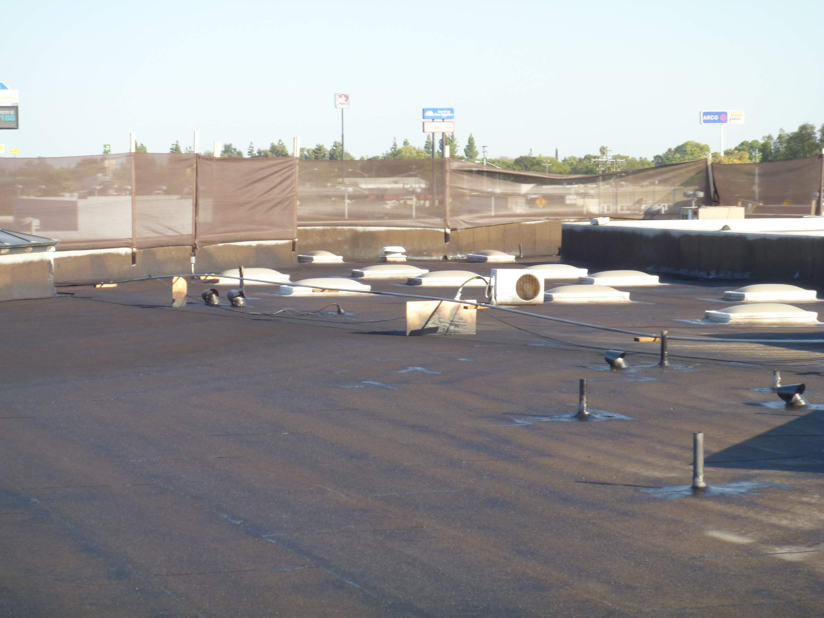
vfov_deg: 15.7
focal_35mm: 94
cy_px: 309
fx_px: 2238
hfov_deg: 20.9
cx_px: 412
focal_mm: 16.7
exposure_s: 1/100
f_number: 5.5
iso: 80
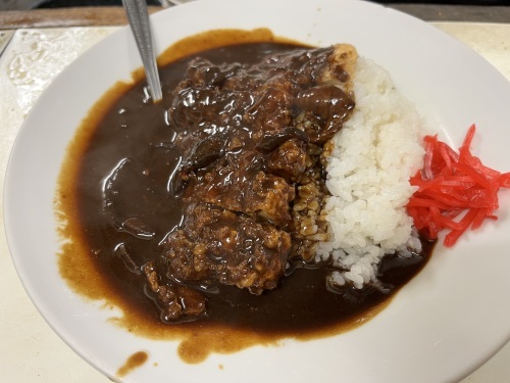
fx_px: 383
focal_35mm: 26
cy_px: 192
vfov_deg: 53.1
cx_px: 255
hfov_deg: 67.3
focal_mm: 5.1
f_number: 1.6
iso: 80
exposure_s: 1/50
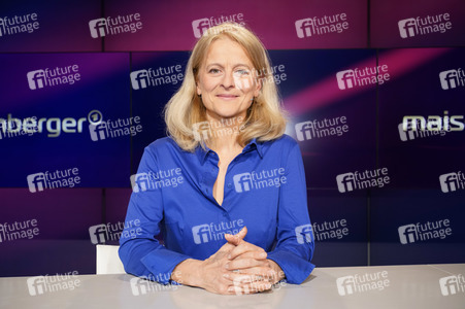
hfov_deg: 45.5
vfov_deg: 31.1
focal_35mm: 43
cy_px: 154
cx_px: 232
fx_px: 555
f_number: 5
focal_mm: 43
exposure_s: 1/125
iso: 1600
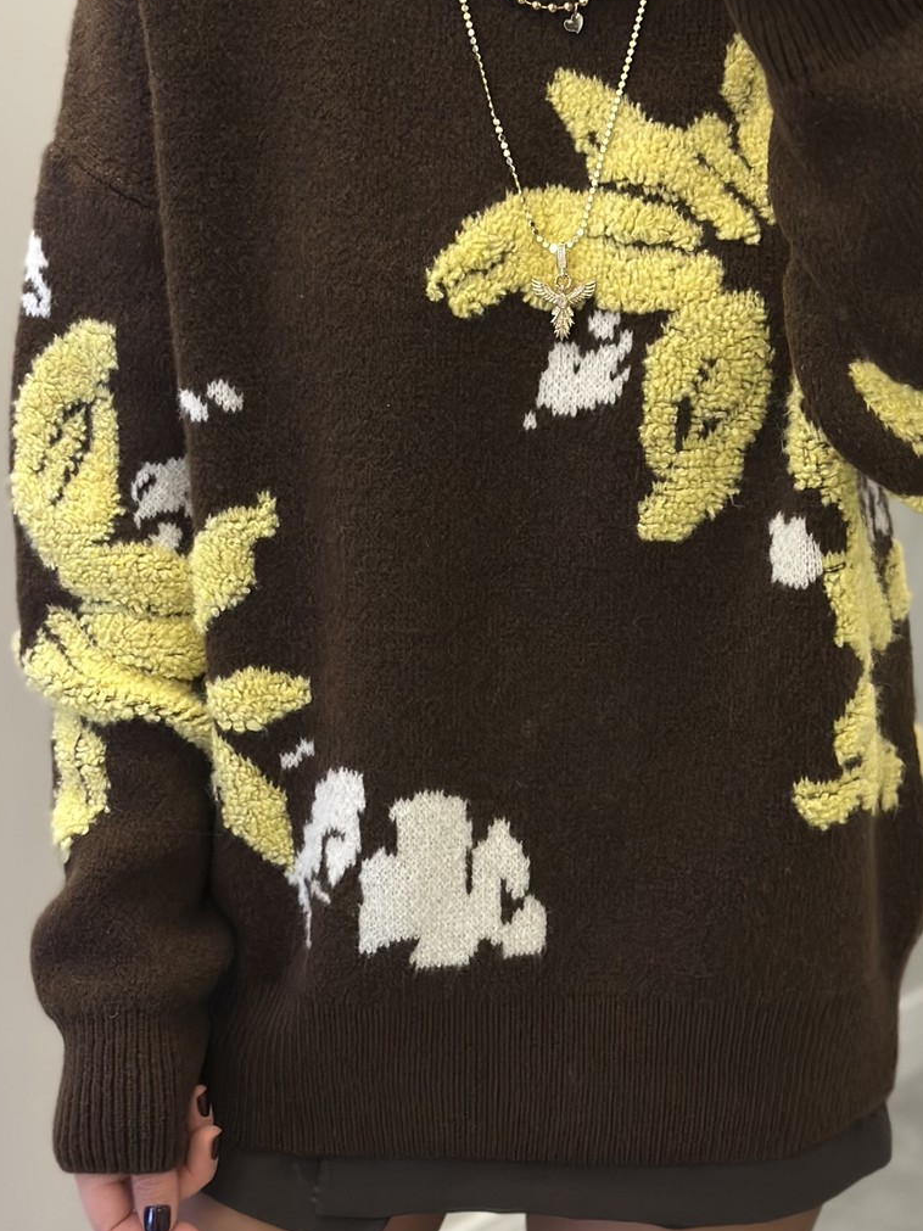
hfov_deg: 19.4
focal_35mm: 76
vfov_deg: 25.7
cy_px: 586
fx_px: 2703
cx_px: 500
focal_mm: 6.86
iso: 320
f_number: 1.78
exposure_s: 1/50
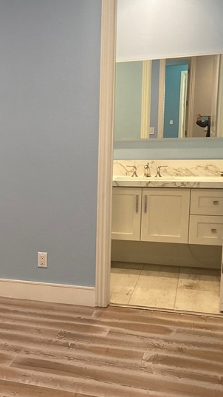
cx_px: -103
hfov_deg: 19.6
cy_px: 221
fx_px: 568
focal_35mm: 54
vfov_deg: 38.4
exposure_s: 1/60
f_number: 1.8
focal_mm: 4.25
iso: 125
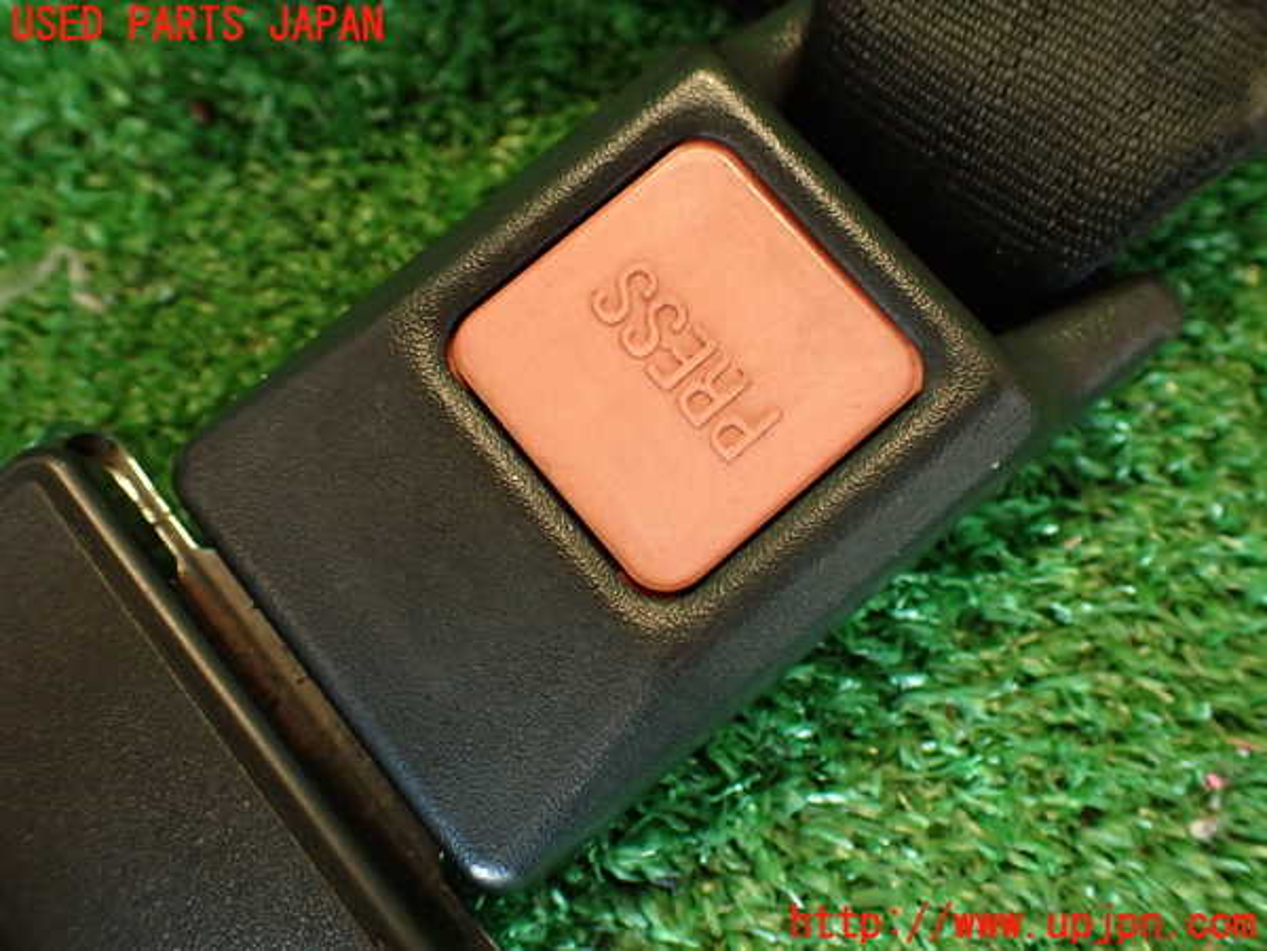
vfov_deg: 44.2
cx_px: 634
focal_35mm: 32
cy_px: 476
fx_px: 1171
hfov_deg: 56.8
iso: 250
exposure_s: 1/30
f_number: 2.4
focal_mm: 5.79
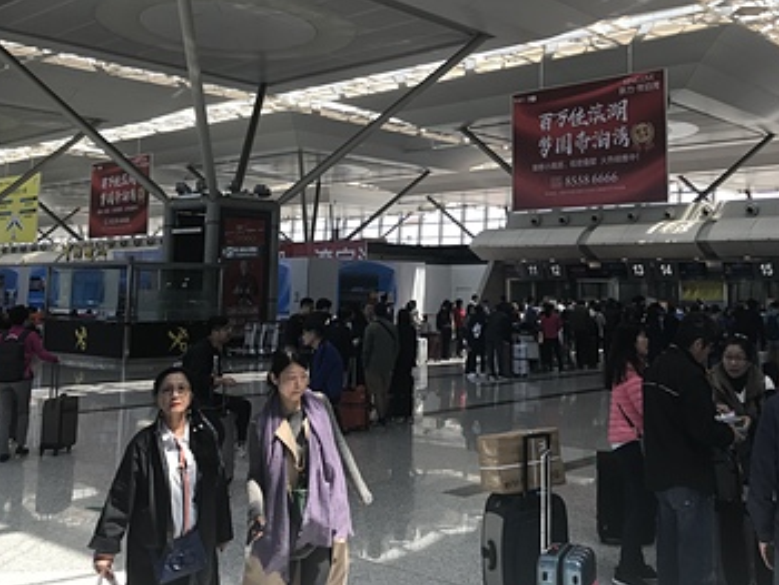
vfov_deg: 35.5
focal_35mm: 40
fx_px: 901
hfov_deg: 46.6
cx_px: 456
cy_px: 179
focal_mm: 3.99
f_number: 1.8
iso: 20
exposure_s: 1/212
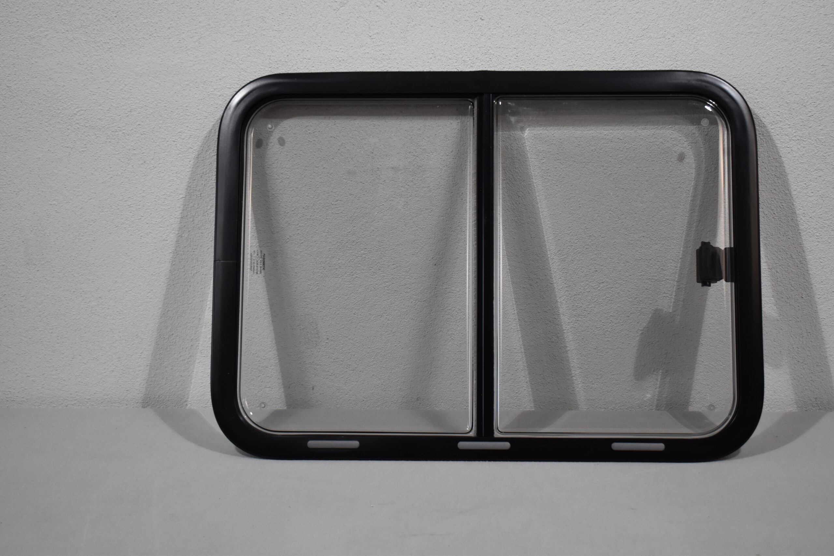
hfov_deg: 35.1
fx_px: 1320
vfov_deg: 23.8
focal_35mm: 57
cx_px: 417
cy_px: 278
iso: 800
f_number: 4.8
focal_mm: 38
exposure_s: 1/250
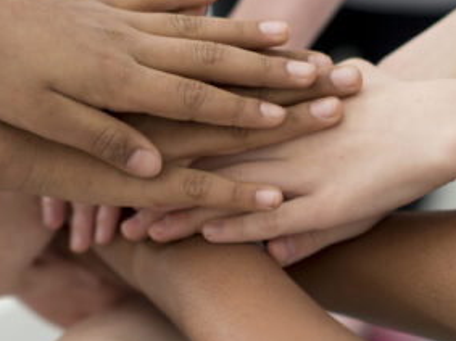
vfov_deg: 9.3
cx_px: 171
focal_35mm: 159
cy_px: 168
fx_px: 2094
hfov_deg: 12.4
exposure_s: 1/640
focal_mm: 85
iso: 160
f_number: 1.8
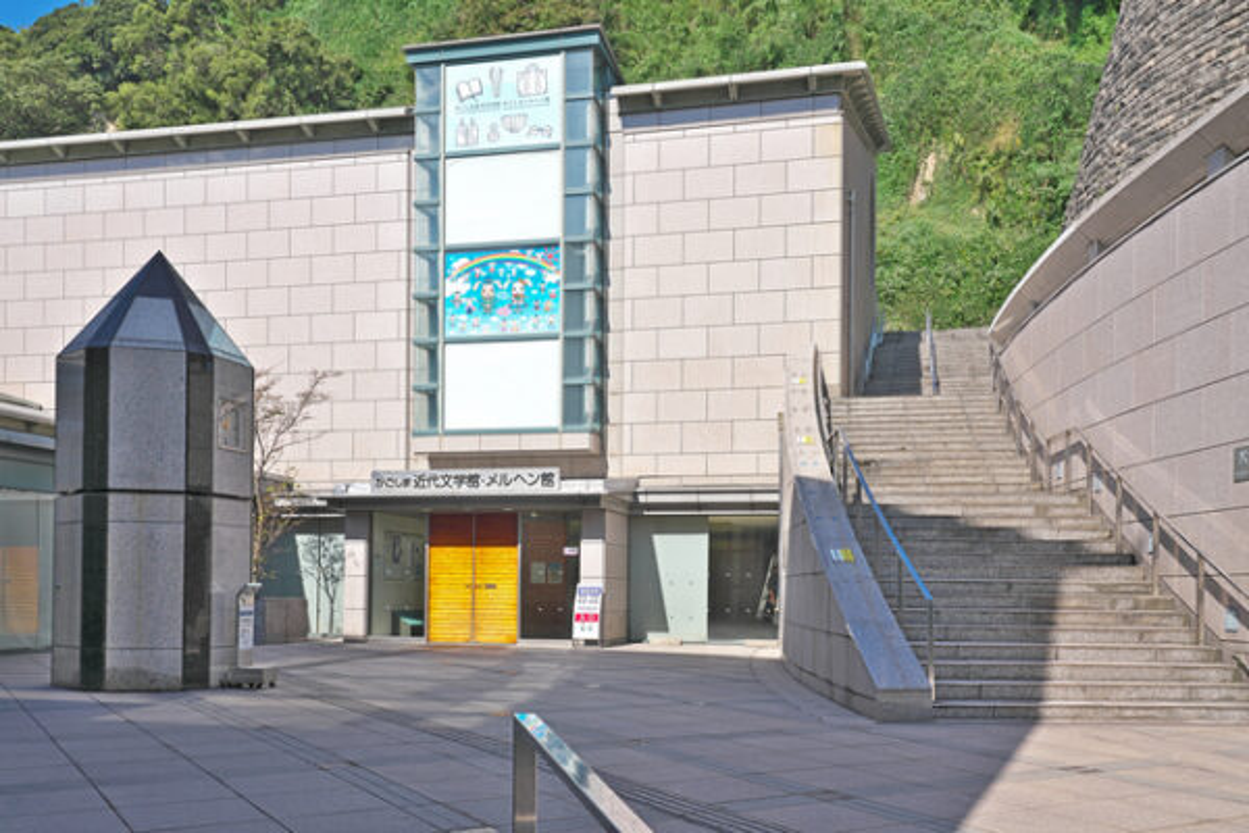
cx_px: 624
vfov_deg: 42.3
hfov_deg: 60.3
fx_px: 1075
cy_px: 416
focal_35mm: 31
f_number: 10
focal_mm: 31
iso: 100
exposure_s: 1/320
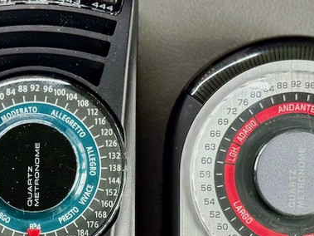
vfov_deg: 10.8
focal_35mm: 135
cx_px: 101
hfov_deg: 14.6
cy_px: 279
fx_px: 1224
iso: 200
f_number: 1.78
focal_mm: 6.76
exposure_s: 1/59
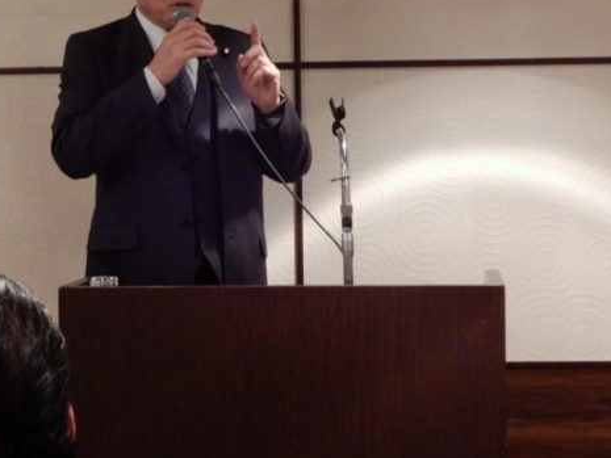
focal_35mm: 110
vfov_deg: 13.4
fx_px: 1942
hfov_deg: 17.8
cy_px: 139
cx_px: 215
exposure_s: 1/8
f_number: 4
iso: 200
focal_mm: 8.9
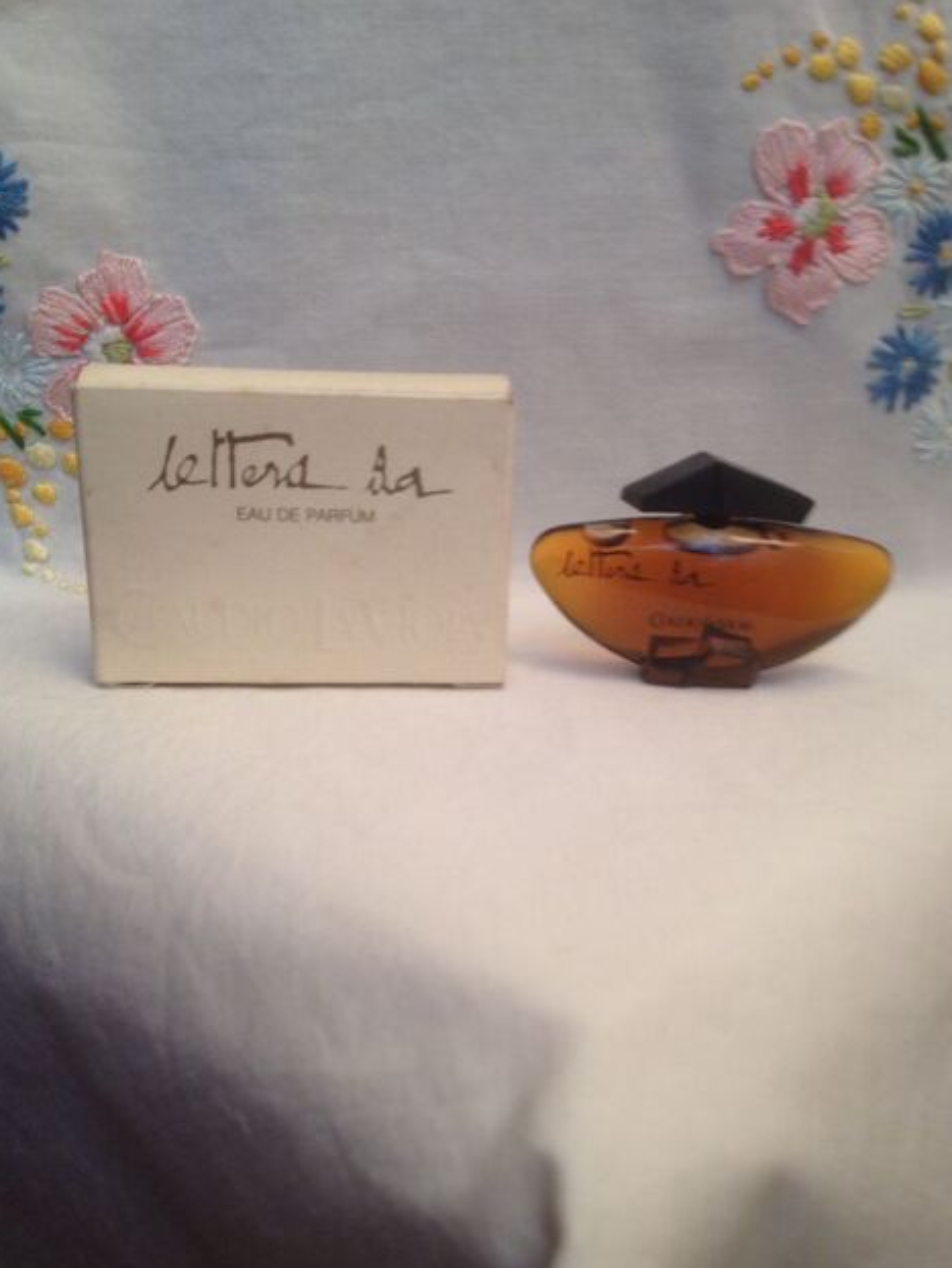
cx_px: 479
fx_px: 1319
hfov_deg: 39.7
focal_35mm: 36
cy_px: 650
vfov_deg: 51.3
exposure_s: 1/20
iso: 80
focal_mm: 4.28
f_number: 2.4
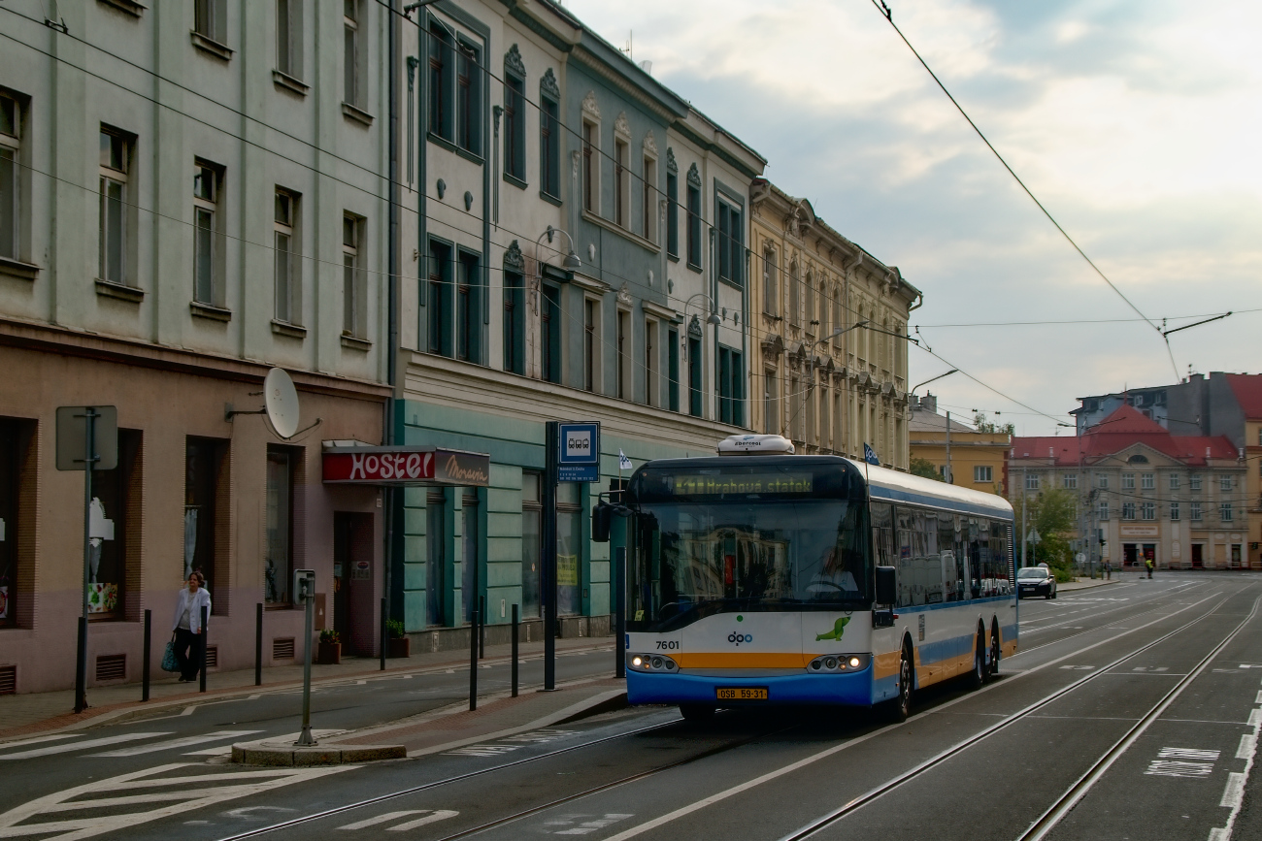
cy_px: 420
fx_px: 2209
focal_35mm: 63
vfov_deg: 21.6
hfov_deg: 31.9
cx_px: 631
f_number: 8
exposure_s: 1/400
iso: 200
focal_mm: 42
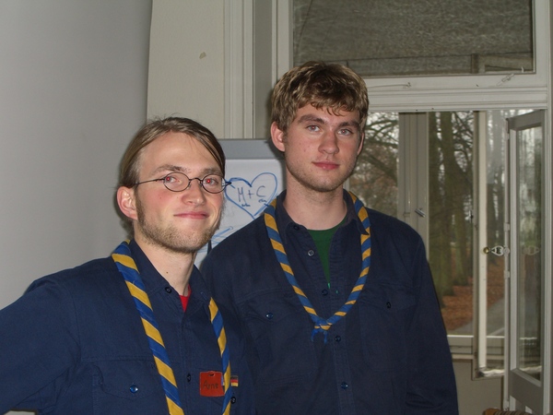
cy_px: 208
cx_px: 276
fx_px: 1086
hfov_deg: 28.6
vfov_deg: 21.6
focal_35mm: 68
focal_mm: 14.2
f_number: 4
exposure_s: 1/60
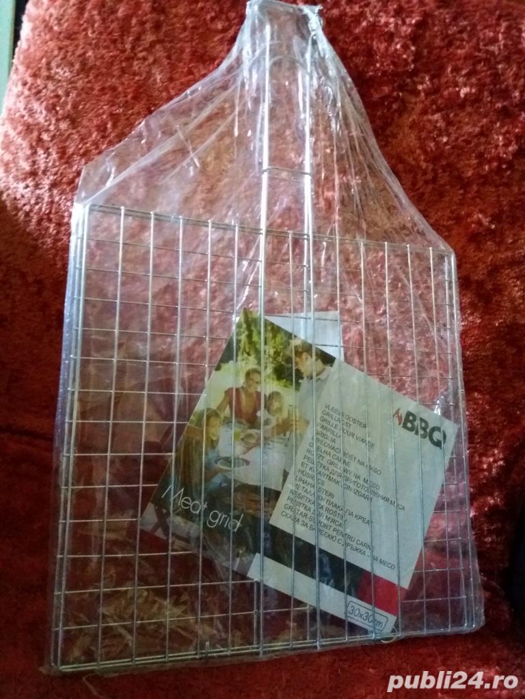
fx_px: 566
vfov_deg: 63.4
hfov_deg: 49.7
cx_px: 262
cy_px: 350
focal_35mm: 28
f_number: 1.9
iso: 1000
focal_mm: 3.7
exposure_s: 1/17
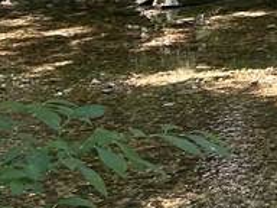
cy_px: -84
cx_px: 704
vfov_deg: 8.4
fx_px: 1384
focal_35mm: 173
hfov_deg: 9.8
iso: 40
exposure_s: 1/137
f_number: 1.5
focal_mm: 5.7
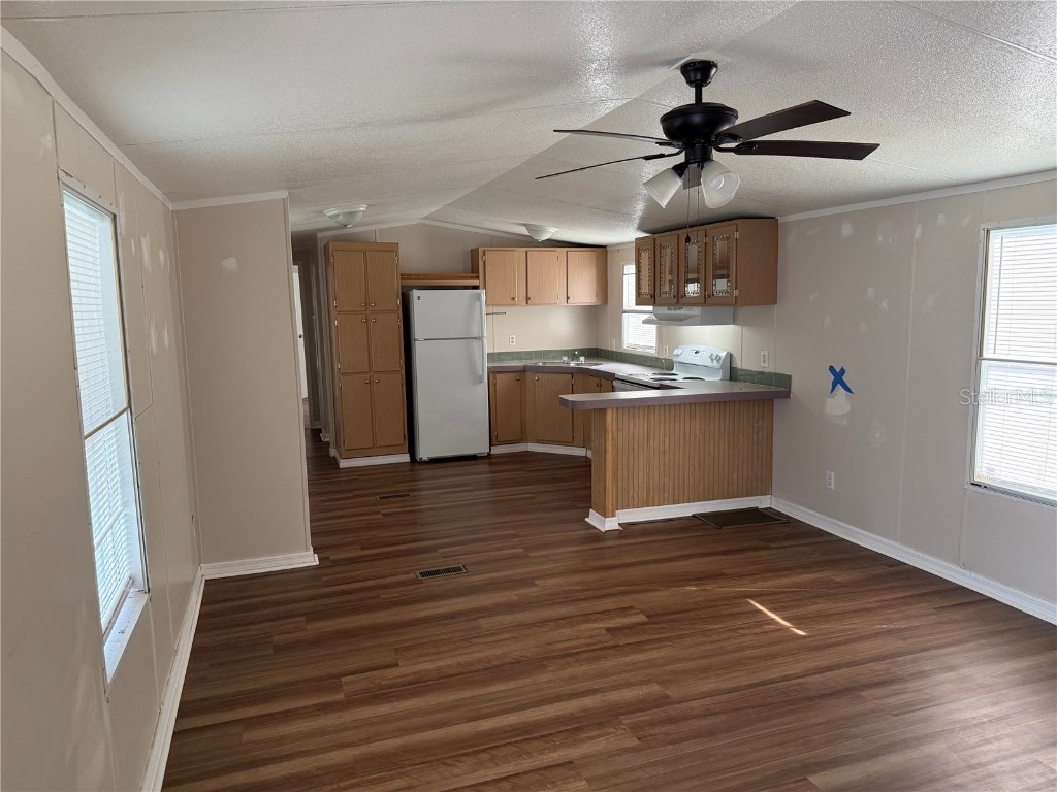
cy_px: 396
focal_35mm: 24
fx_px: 733
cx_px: 528
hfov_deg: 71.6
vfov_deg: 56.8
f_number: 1.78
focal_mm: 6.76
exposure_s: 1/200
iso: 200
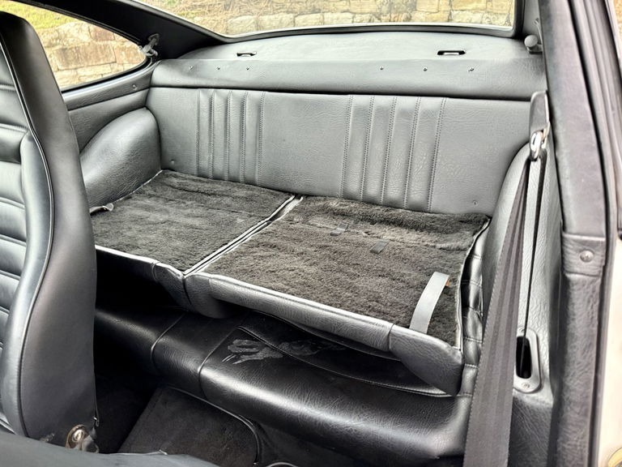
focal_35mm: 24
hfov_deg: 71.6
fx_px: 431
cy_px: 234
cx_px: 311
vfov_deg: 56.8
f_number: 1.78
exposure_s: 1/60
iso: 320
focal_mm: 6.76
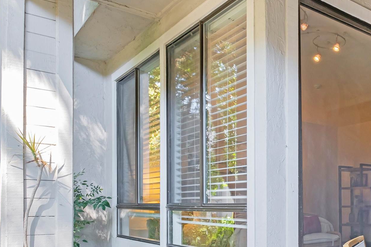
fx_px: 381
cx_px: 364
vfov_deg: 34.7
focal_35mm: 37
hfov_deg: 44.7
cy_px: 203
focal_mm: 10
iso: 160
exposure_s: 1/8
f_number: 8
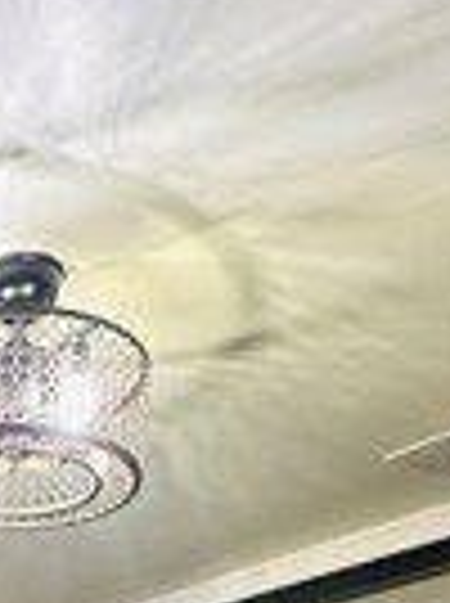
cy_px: 976
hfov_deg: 19.7
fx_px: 1165
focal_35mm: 67
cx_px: -171
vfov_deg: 22.2
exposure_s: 1/60
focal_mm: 2.22
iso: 640
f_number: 2.2
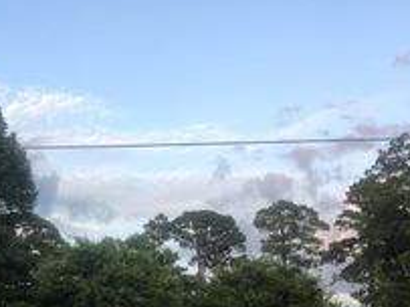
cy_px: 272
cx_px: 93
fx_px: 817
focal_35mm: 69
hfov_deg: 27.7
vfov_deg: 20.9
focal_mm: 3.99
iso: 20
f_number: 1.8
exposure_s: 1/171
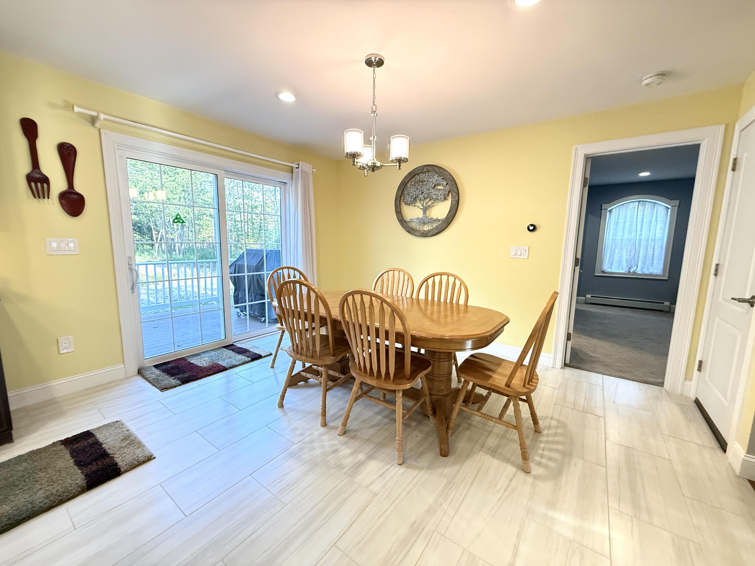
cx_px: 378
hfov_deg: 102.1
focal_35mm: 14
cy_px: 283
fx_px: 305
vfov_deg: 85.7
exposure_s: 1/120
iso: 500
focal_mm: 2.22
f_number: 2.2
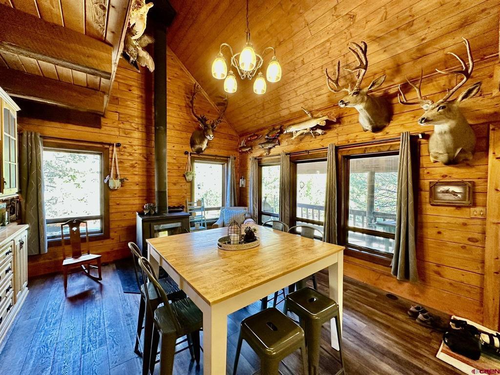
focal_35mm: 14
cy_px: 188
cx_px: 250
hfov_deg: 102.1
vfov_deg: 85.7
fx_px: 202
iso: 160
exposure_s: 1/60
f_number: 2.2
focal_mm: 2.22
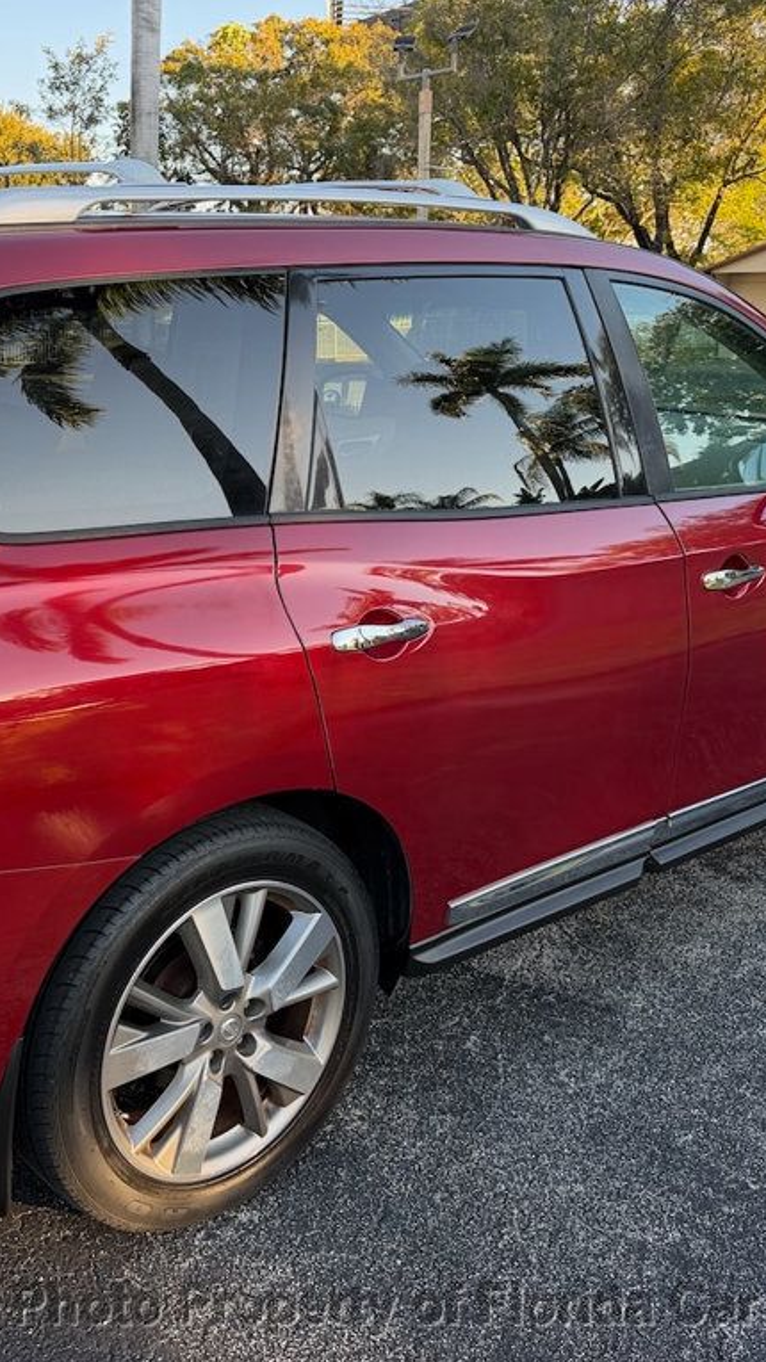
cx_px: 210
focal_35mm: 35
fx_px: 1265
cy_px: 682
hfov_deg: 33.2
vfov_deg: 56.6
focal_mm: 6.76
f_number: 1.78
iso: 80
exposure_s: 1/273
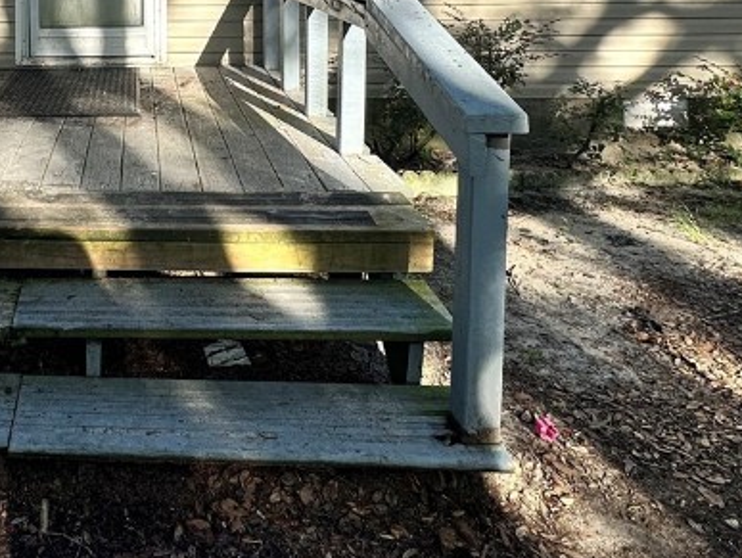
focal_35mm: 37
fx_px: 794
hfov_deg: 45.7
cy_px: -19
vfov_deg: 34.6
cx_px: 84
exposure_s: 1/523
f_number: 2.2
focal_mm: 2.22
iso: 40
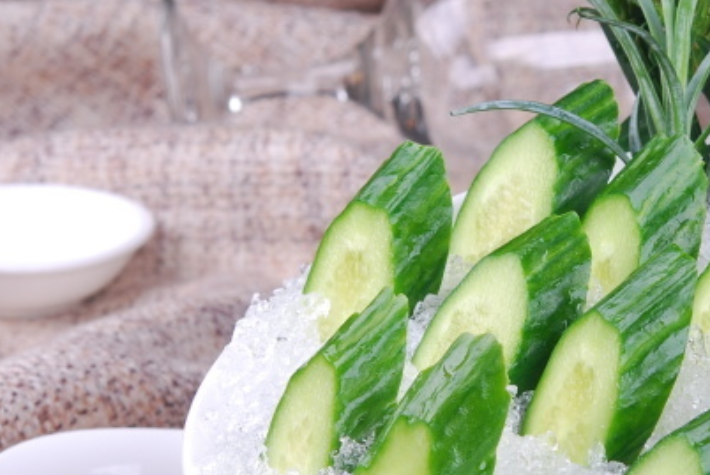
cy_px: 322
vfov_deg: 6.0
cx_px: 548
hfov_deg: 9.0
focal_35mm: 229
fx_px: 4521
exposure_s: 1/125
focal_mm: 60
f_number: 9
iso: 100
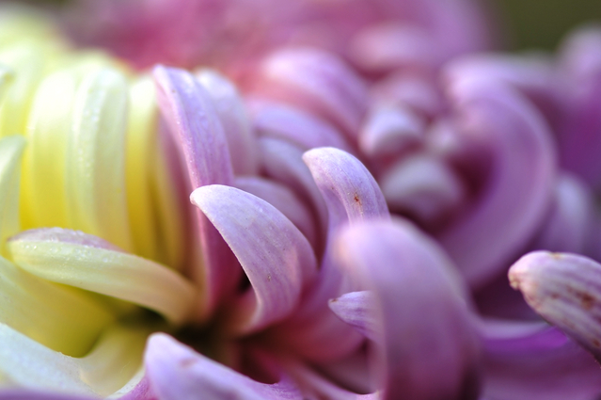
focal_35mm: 148
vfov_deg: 9.2
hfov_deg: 13.9
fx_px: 2469
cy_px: 267
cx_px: 185
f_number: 3.2
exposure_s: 1/640
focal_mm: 105
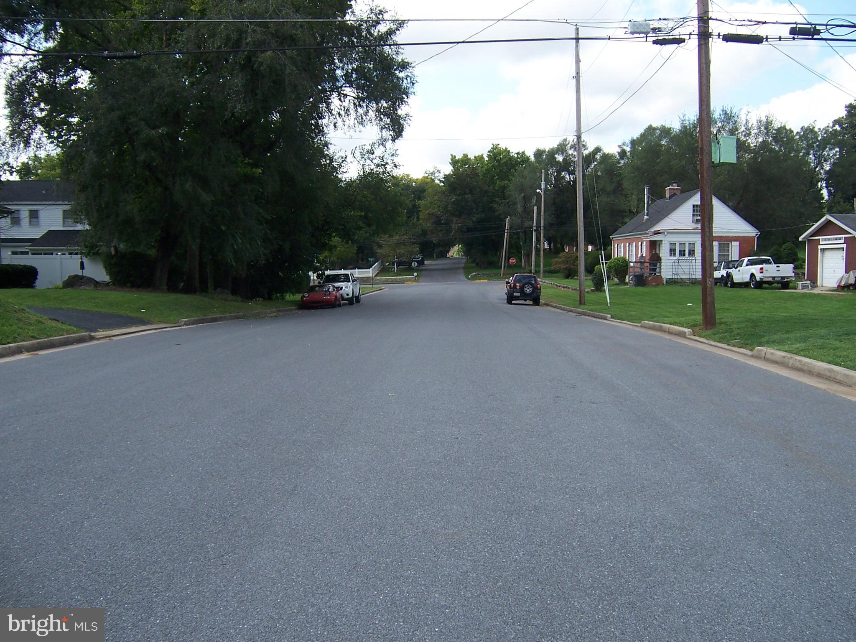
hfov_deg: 55.4
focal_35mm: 33
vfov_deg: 42.9
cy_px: 321
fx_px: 816
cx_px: 428
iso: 80
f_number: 3.4
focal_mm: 5.5
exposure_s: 1/500
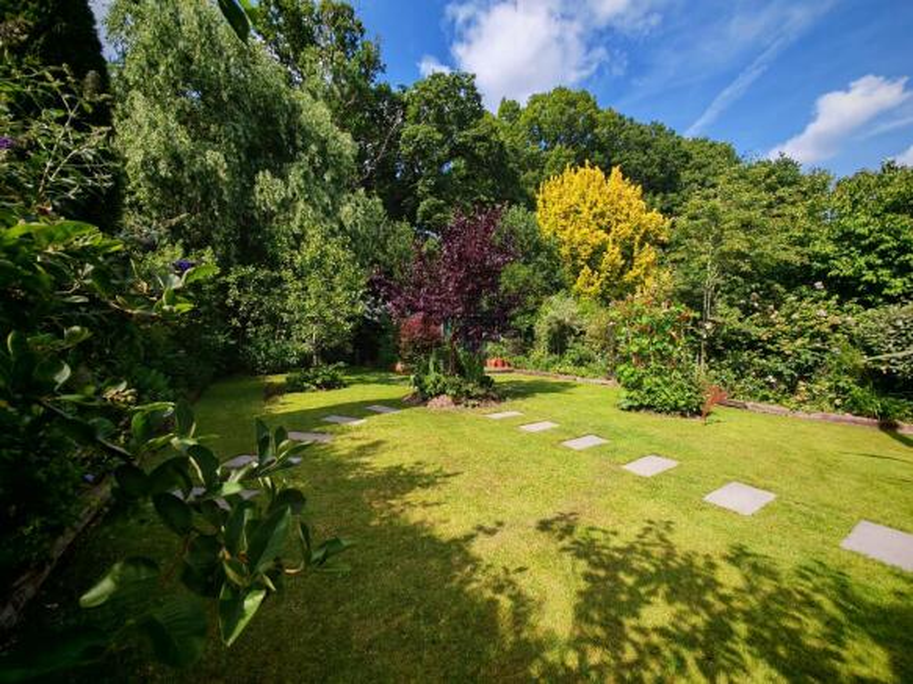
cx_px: 456
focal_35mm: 13
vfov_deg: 89.9
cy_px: 342
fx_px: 343
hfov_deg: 106.2
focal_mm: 1.82
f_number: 2
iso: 50
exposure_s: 1/590
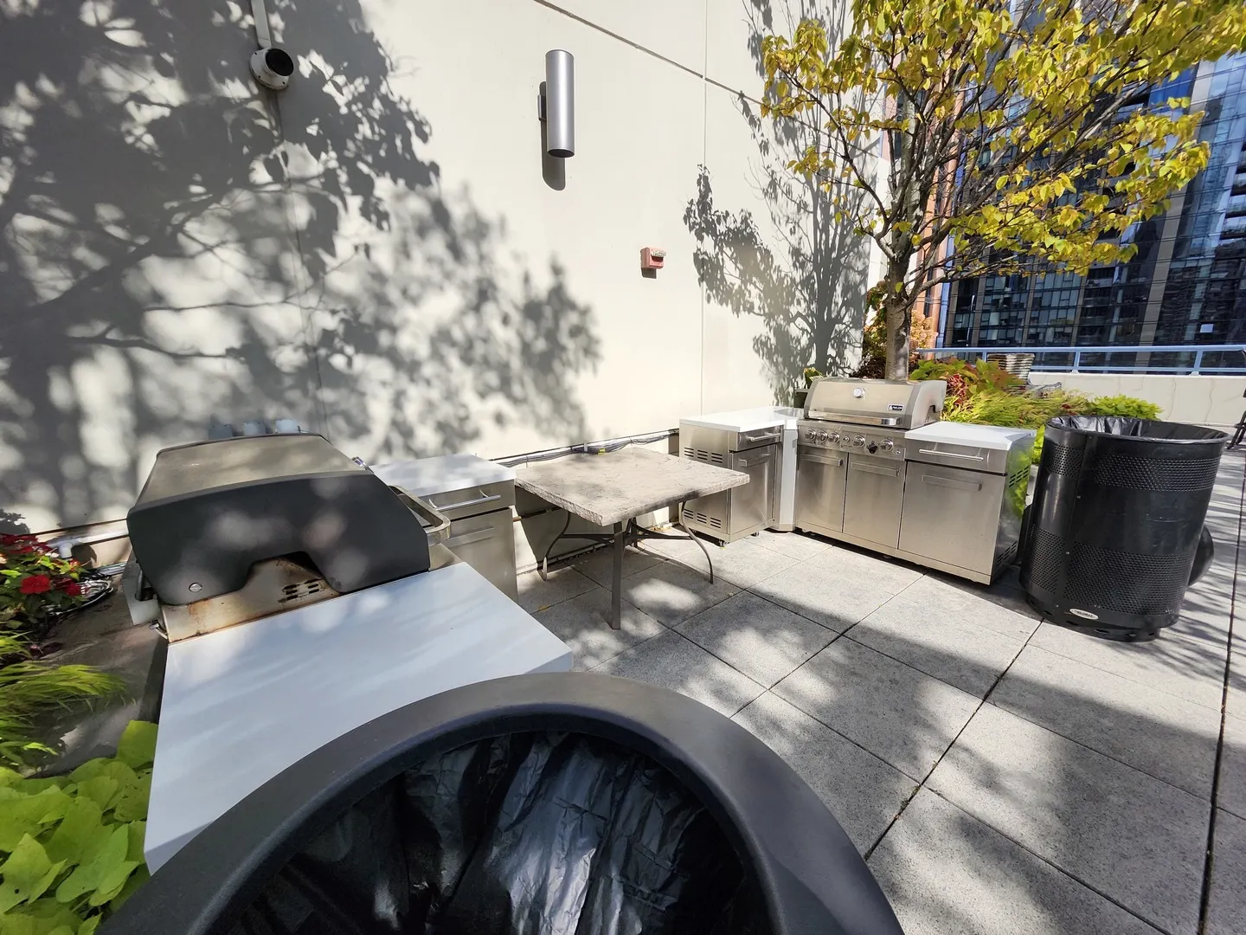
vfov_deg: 89.9
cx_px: 623
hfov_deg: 106.2
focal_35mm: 13
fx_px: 468
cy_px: 468
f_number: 2.2
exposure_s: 1/1751
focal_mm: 1.74
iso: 40
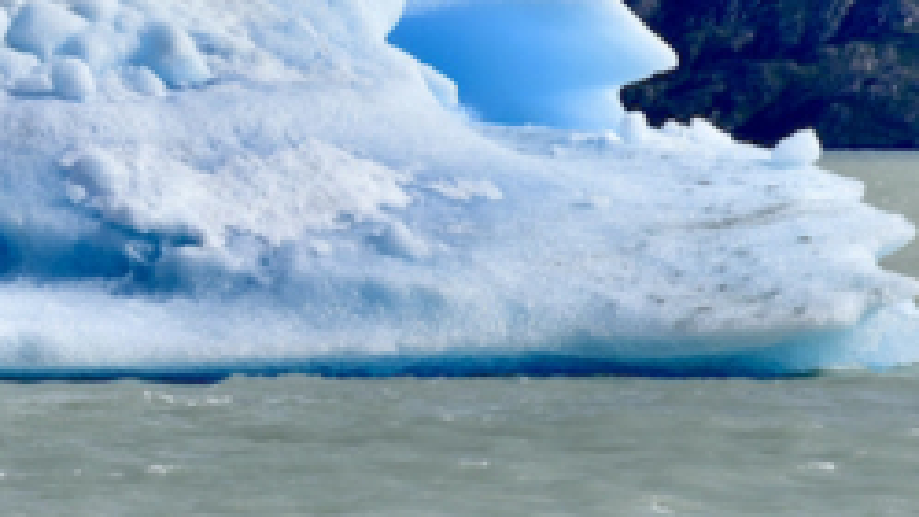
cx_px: -114
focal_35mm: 520
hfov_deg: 4.1
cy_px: 146
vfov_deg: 2.3
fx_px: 12670
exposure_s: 1/500
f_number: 11
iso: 200
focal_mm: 120
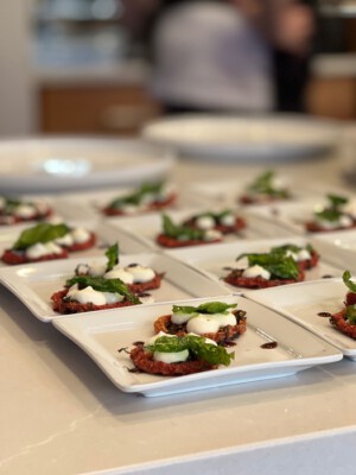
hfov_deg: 19.1
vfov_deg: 25.3
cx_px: 178
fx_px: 1056
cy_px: 238
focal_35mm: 77
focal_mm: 9
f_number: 2.8
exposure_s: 1/40
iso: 320
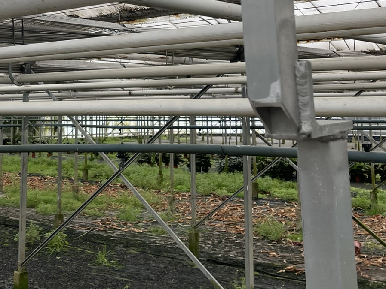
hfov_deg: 33.4
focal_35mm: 57
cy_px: 27
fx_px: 636
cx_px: 123
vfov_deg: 24.9
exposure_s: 1/486
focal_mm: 5.1
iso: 32
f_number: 1.6
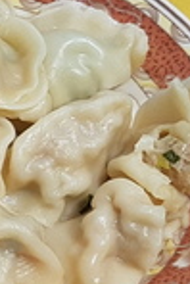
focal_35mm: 117
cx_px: -284
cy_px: 83
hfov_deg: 10.1
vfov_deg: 17.4
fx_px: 924
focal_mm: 4.2
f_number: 1.7
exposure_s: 1/4128
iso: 40
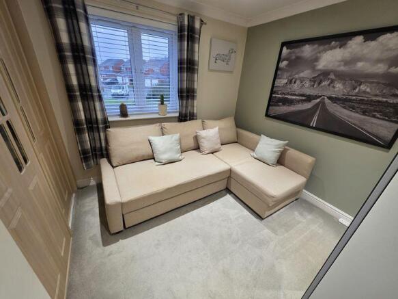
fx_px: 149
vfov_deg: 89.9
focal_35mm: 13
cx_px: 199
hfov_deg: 106.2
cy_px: 150
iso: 200
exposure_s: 1/50
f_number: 1.9
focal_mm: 2.2
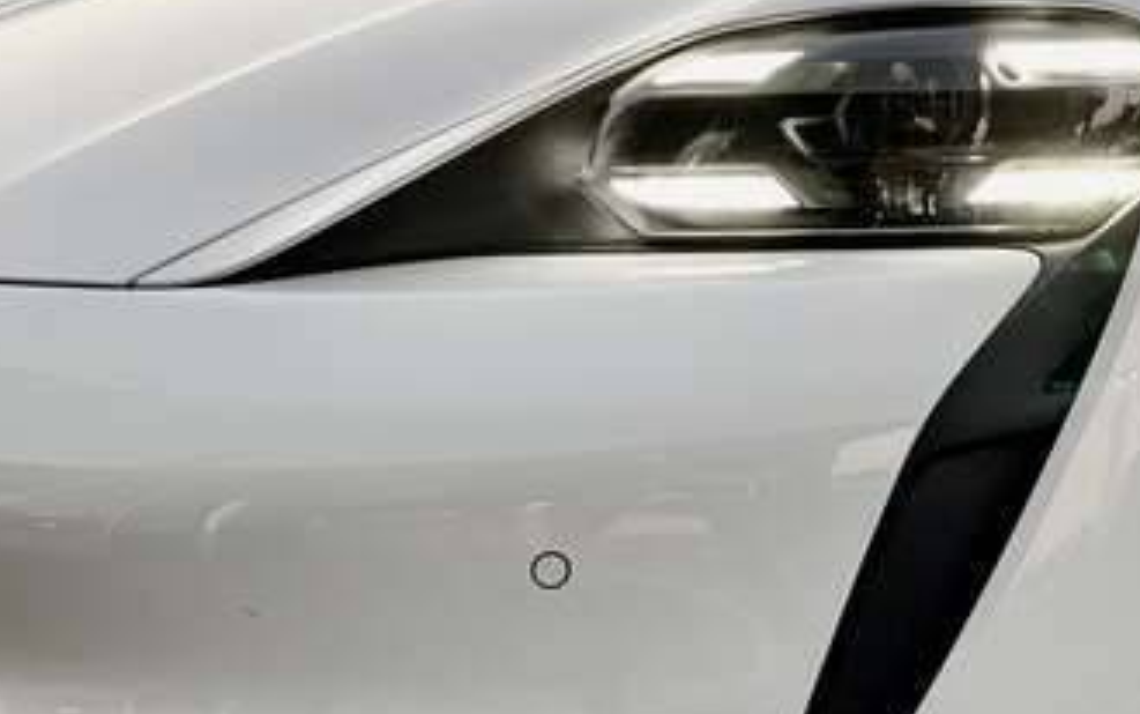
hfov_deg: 29.1
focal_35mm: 67
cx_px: 1081
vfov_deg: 19.4
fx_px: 2083
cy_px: 270
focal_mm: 4.25
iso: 64
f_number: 1.8
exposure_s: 1/121
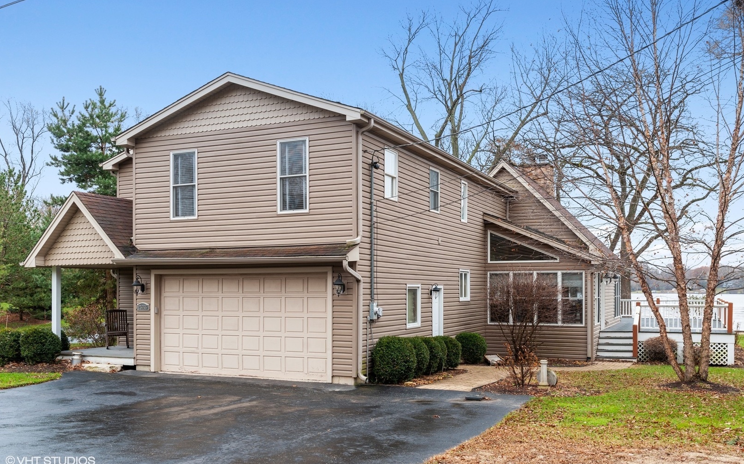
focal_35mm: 33
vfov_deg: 38.3
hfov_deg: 58.1
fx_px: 669
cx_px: 375
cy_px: 221
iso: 200
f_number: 8
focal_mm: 32
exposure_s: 1/15
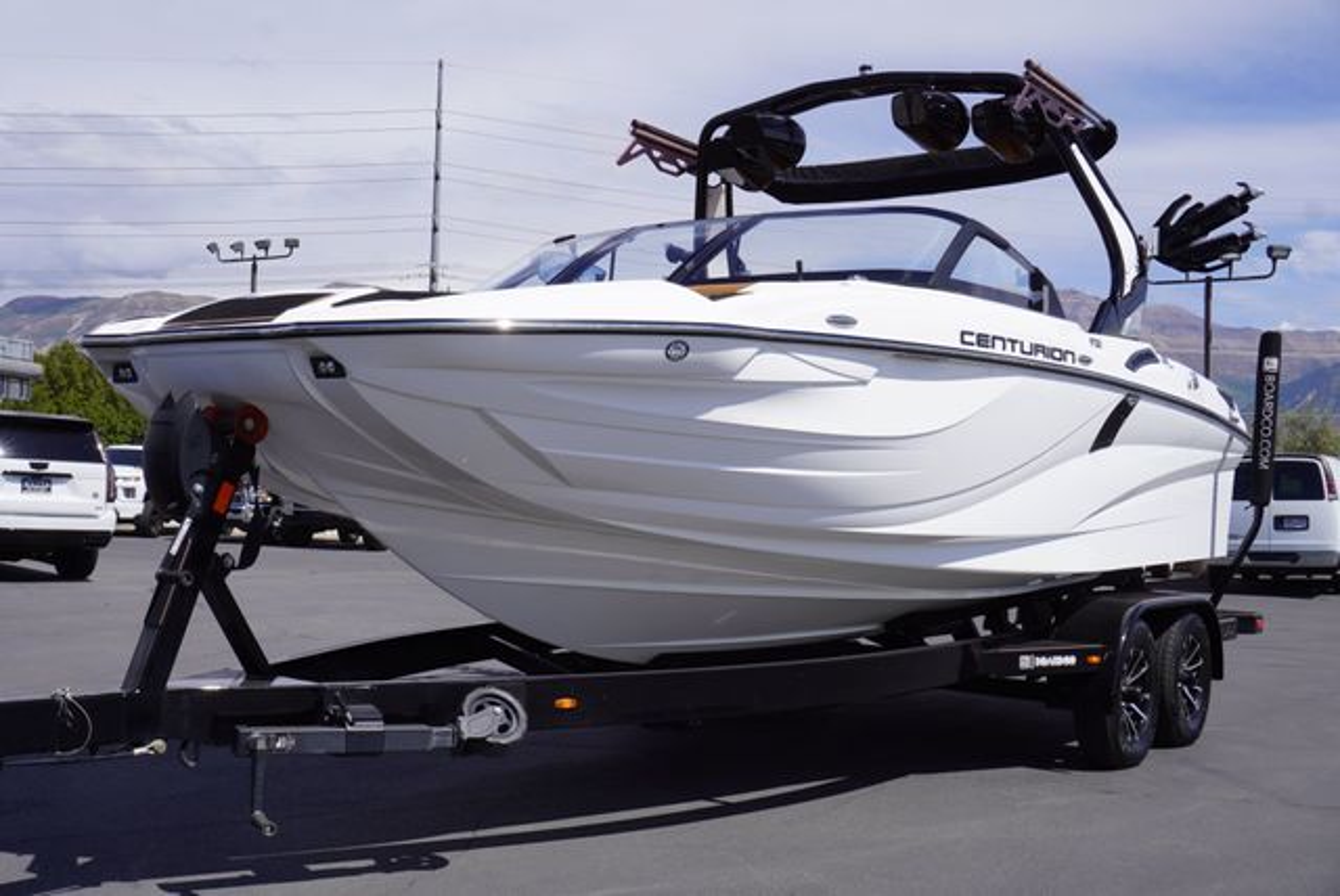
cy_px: 448
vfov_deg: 34.3
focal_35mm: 39
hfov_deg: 49.5
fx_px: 1453
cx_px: 670
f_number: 11
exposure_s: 1/250
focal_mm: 26
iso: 100
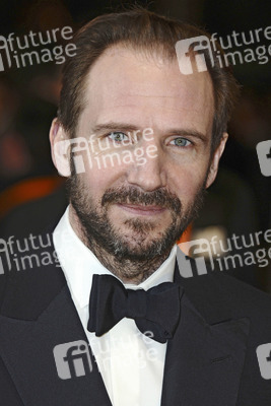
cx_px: 136
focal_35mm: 202
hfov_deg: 6.8
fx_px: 2284
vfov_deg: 10.2
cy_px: 203
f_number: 4.5
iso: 320
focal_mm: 135
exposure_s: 1/200
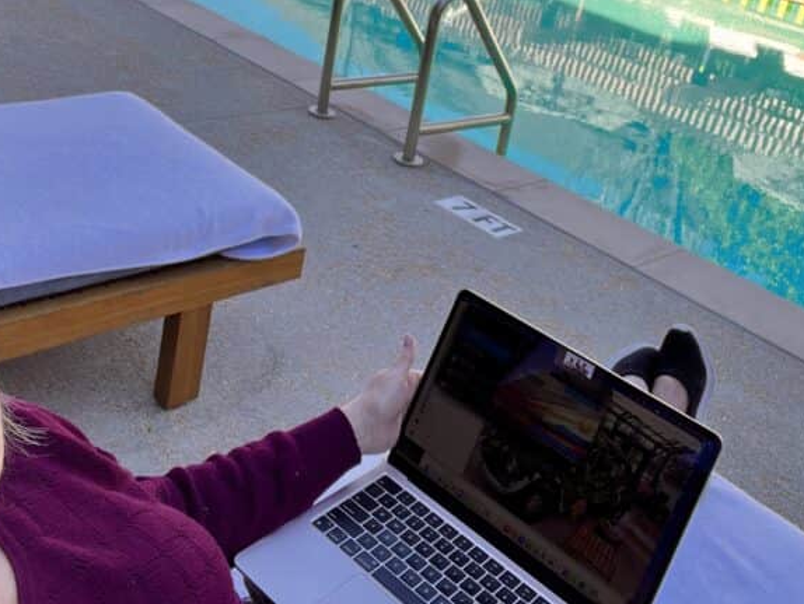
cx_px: 385
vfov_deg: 34.0
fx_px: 953
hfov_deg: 45.7
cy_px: 111
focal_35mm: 41
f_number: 2.2
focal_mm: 2.71
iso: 32
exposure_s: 1/209
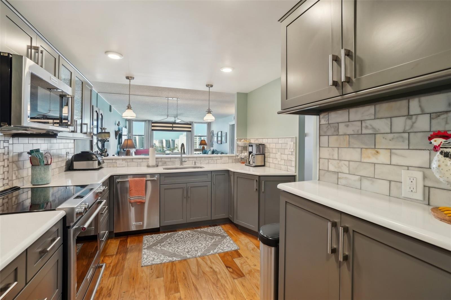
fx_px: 188
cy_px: 150
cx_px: 226
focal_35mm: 15
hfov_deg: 100.4
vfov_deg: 77.3
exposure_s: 1/25
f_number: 8
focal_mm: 10
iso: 400
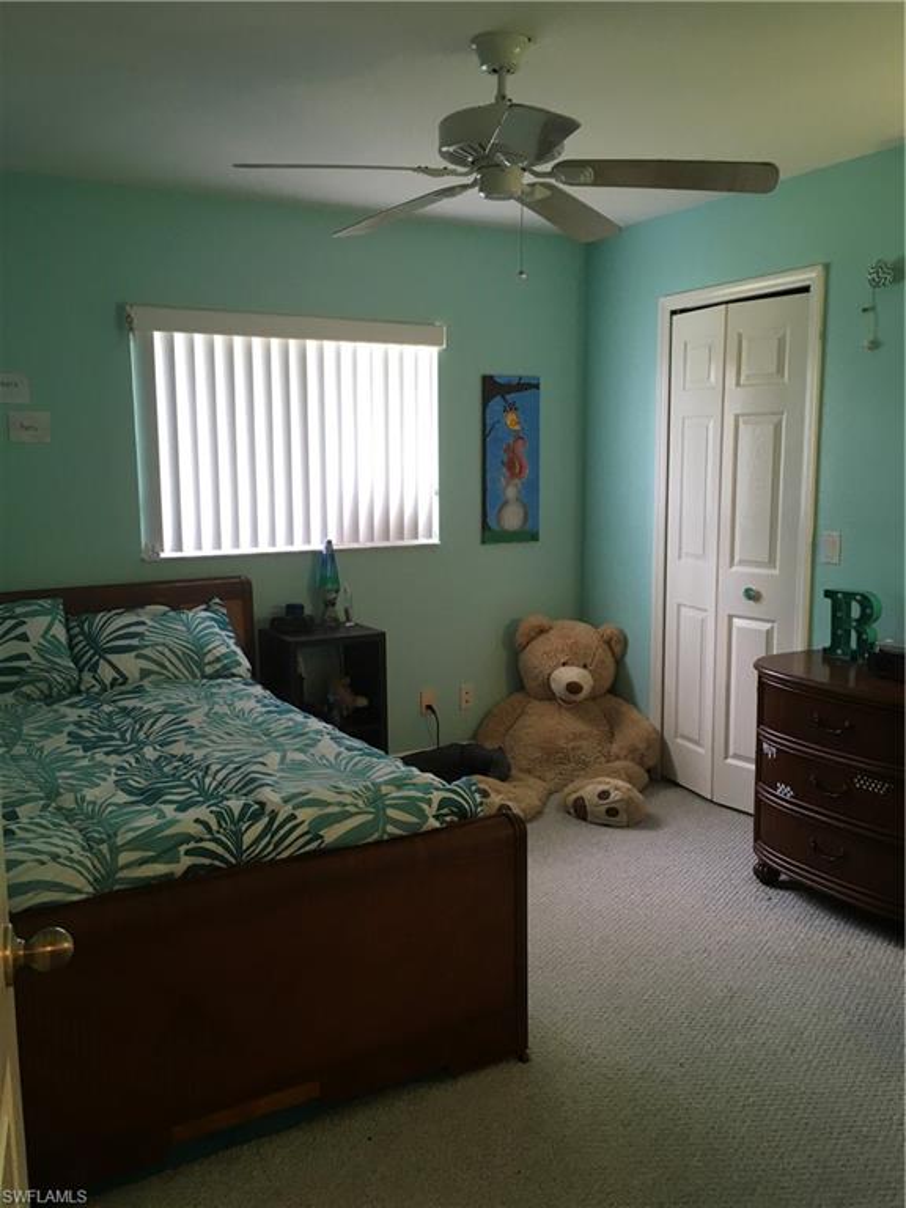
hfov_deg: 48.2
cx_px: 453
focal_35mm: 29
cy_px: 604
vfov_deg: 61.7
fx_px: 1012
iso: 50
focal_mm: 4.15
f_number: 2.2
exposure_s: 1/30
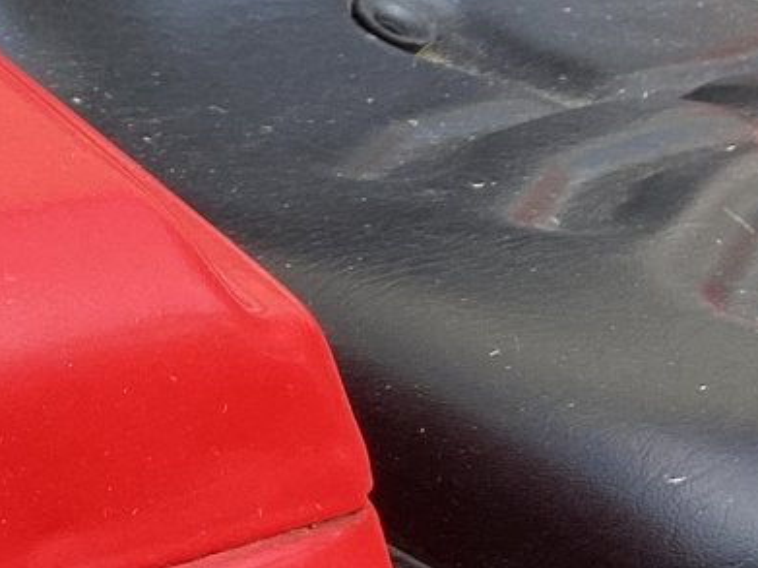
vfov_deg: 12.1
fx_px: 2627
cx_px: -631
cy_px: 691
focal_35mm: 120
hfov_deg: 14.4
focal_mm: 3.3
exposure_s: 1/230
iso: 25
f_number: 2.4
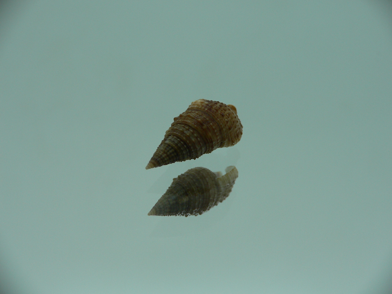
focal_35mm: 35
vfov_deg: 40.7
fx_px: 396
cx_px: 196
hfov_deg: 52.6
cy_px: 147
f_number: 2.8
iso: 80
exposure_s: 1/80
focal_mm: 4.6
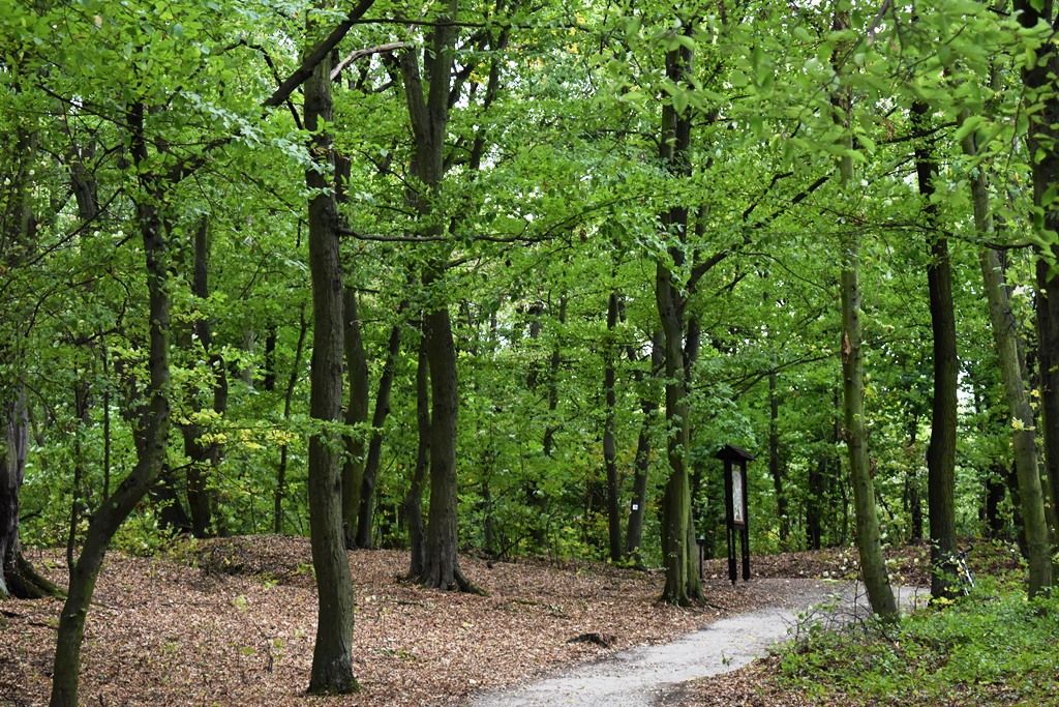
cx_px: 530
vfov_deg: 16.6
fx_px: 2427
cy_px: 354
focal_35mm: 82
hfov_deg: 24.6
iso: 800
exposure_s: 1/80
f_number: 5.6
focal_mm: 55
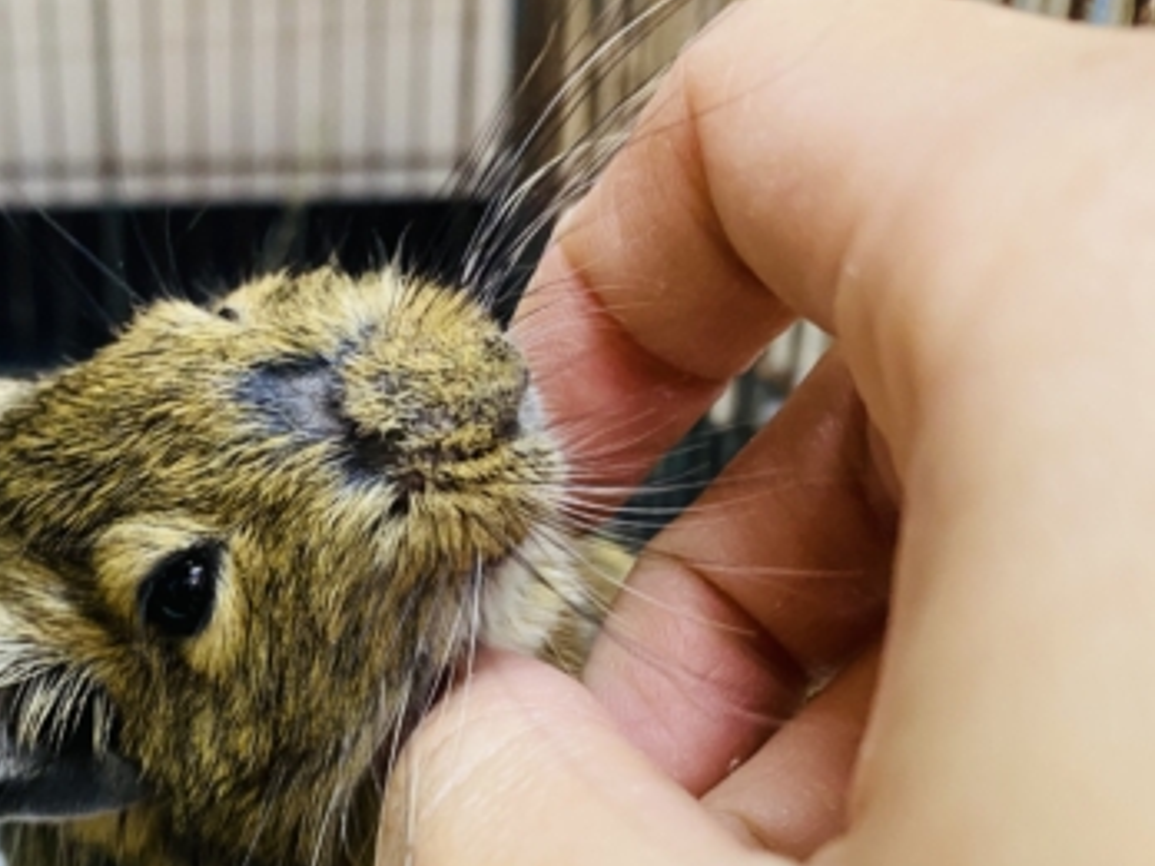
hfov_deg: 39.9
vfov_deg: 30.9
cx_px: 266
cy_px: 657
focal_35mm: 46
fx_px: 1535
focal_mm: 4.25
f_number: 1.8
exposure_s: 1/50
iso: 200
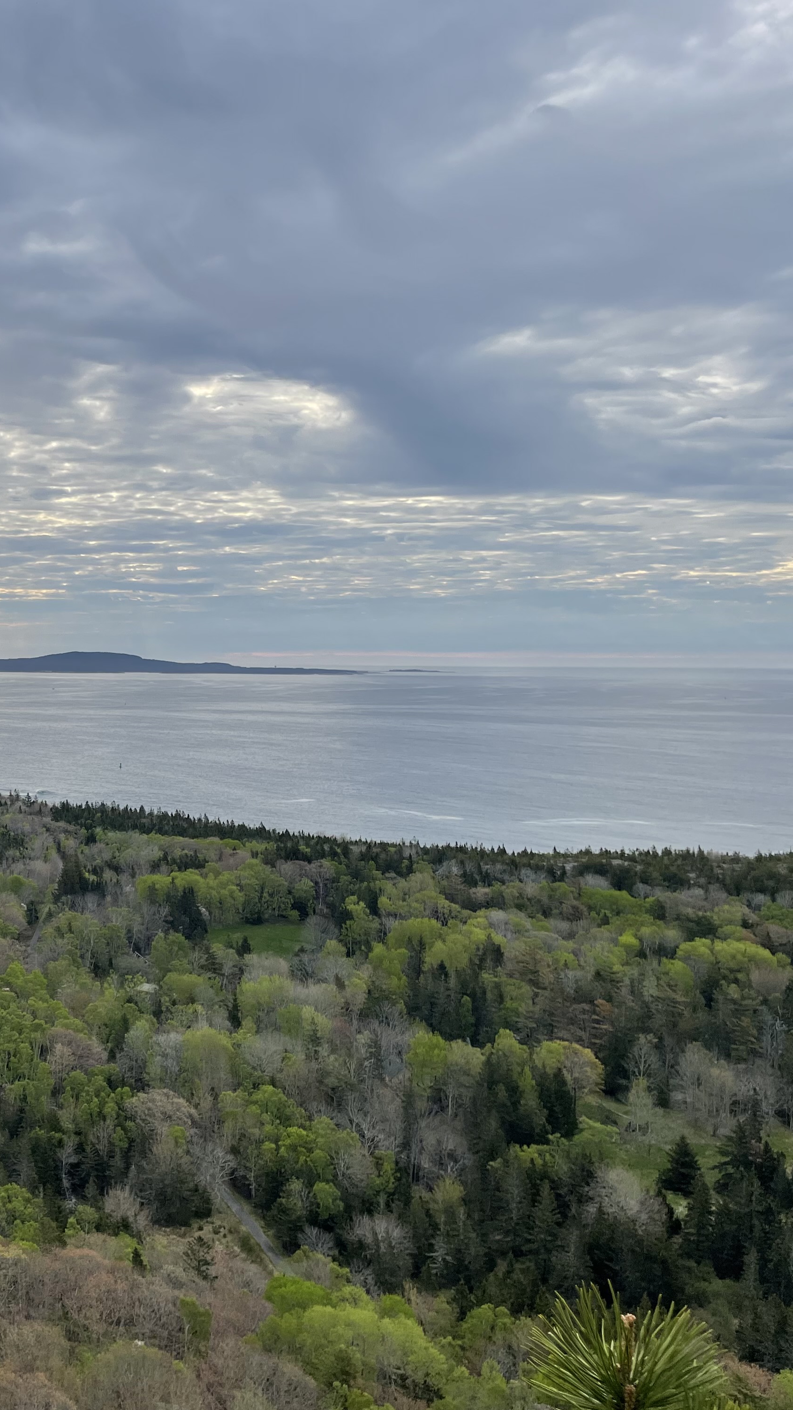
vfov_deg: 52.8
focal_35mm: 38
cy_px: 707
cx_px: -77
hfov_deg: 28.4
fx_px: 1420
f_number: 1.6
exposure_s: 1/1795
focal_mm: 4.2
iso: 32
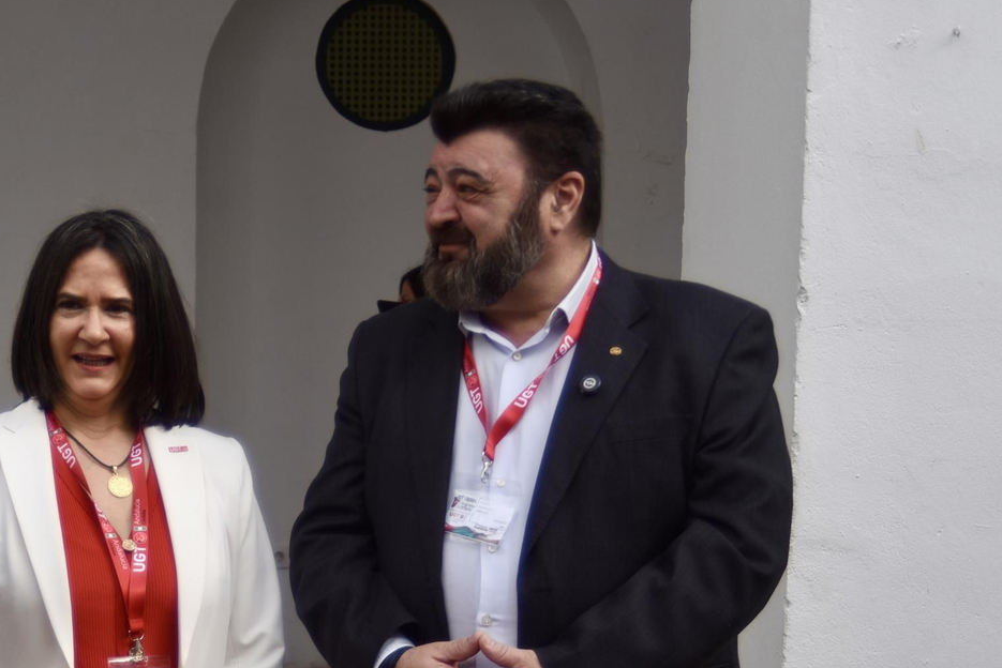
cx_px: 171
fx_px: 2144
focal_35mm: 77
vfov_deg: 17.6
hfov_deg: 25.8
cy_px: 521
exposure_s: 1/500
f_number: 4
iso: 110
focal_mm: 45
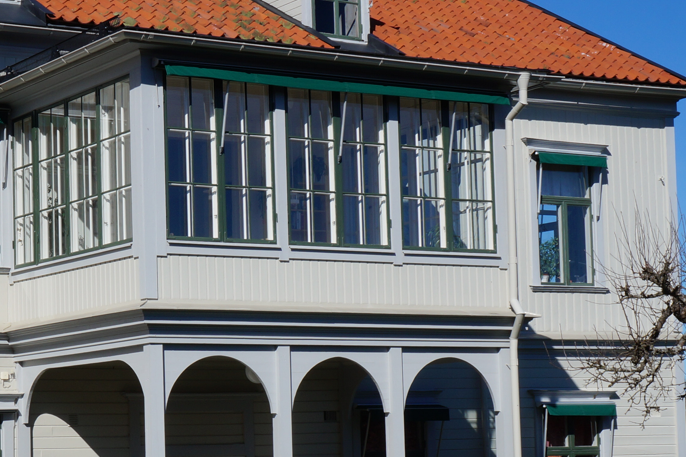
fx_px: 1790
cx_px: 135
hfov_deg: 21.4
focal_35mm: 94
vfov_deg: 14.5
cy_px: 339
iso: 100
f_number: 16
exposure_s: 1/160
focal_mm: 26
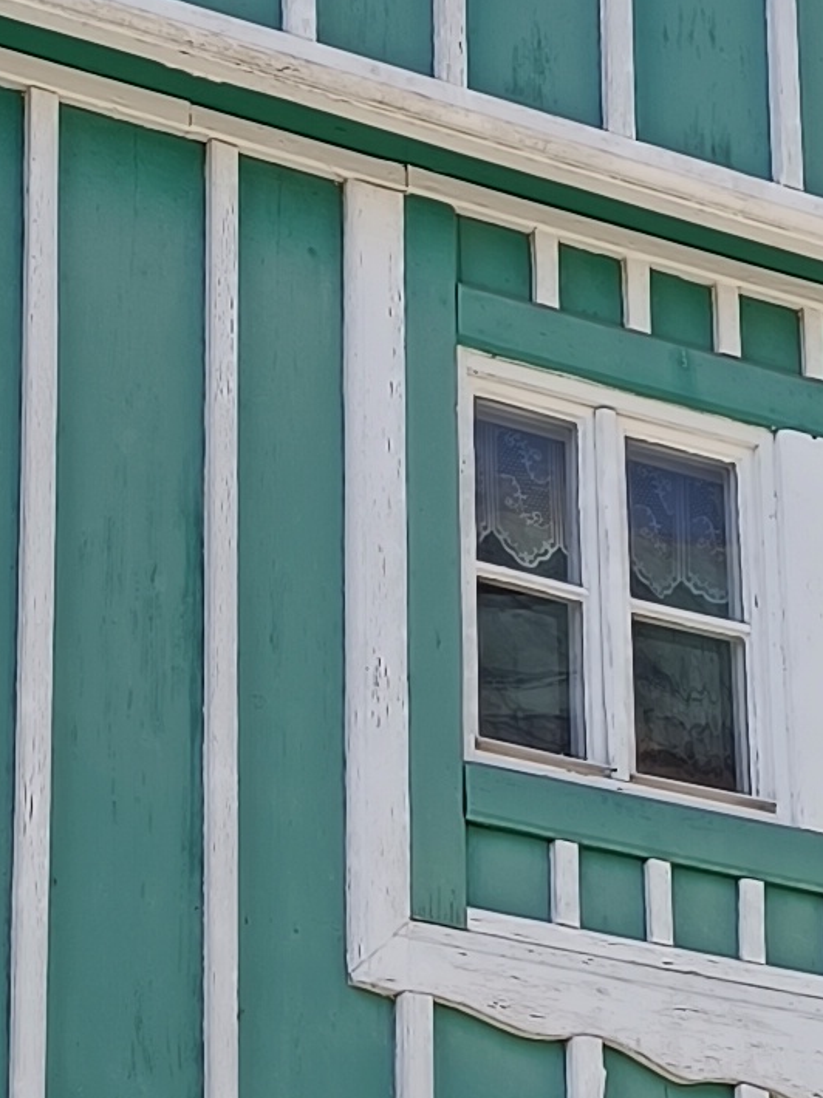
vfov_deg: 14.0
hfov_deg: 10.7
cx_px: 246
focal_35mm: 138
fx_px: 4377
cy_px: 1220
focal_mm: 6.14
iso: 50
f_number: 1.65
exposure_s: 1/311
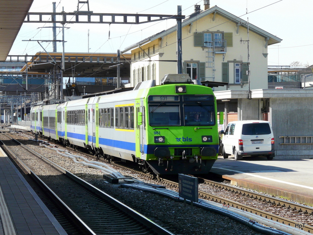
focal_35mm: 141
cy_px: 118
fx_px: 1275
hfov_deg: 14.0
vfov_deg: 10.5
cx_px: 156
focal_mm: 23.1
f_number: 5.6
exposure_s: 1/250
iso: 100
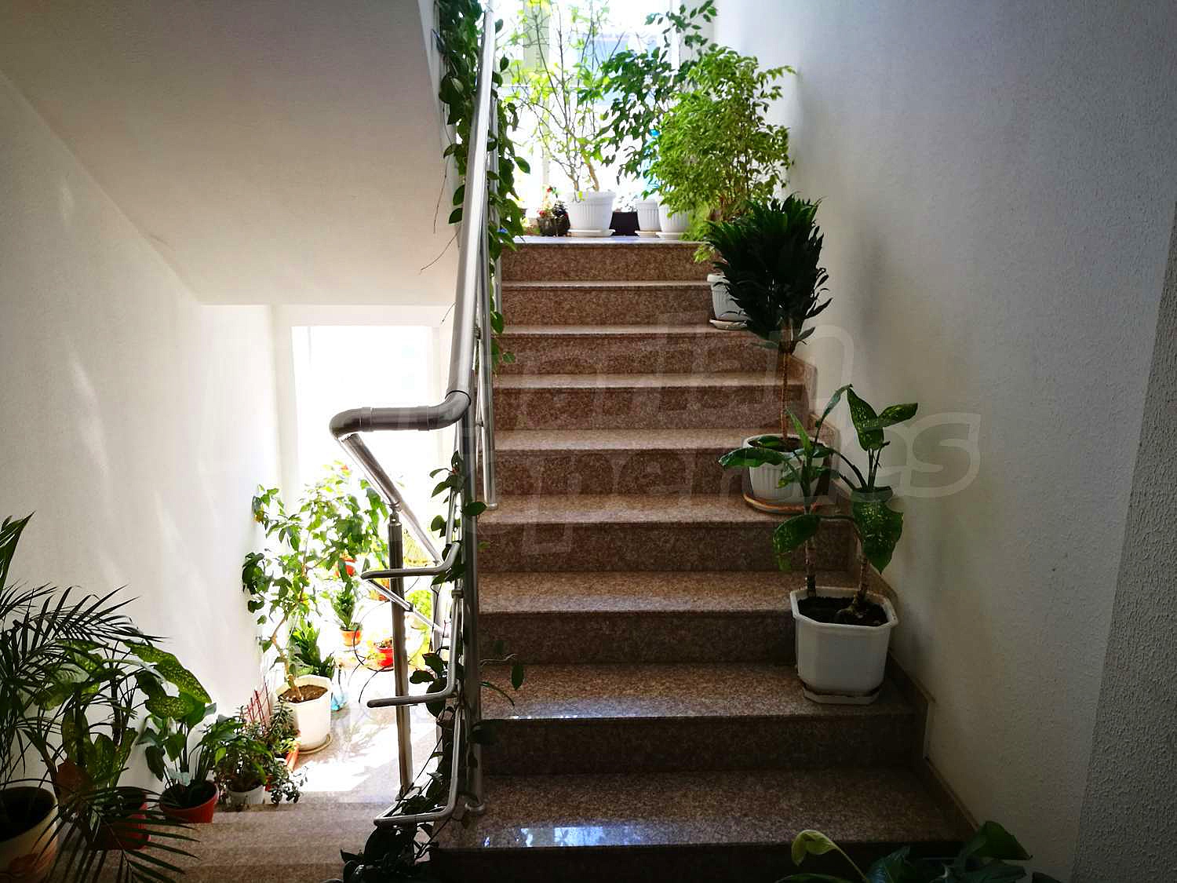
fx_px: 918
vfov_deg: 51.4
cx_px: 588
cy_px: 442
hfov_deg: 65.3
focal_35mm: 27
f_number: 2.2
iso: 125
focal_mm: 4.5
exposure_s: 1/50
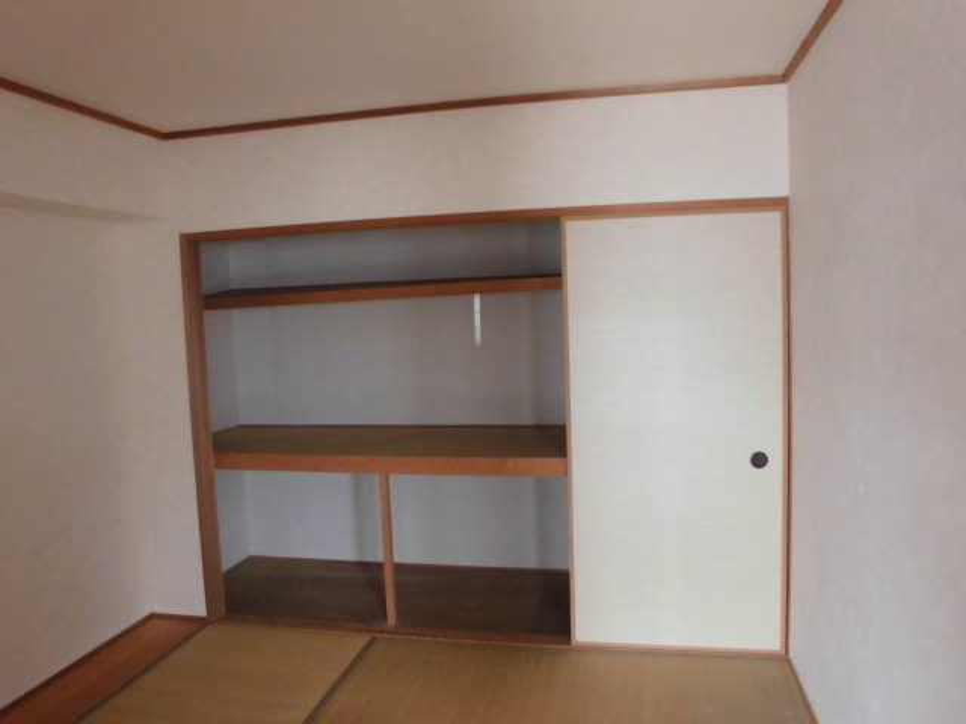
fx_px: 726
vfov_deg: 53.1
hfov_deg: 67.3
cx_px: 483
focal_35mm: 26
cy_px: 362
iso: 400
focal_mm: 4.6
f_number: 3.5
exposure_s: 1/25
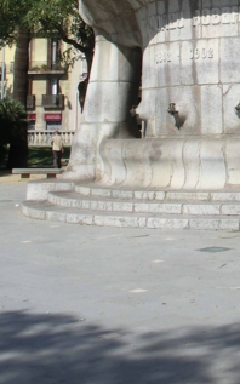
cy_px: 6
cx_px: 315
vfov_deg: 20.4
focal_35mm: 99
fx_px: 1037
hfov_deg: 12.8
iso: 100
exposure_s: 1/200
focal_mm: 6.61
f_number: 9.9
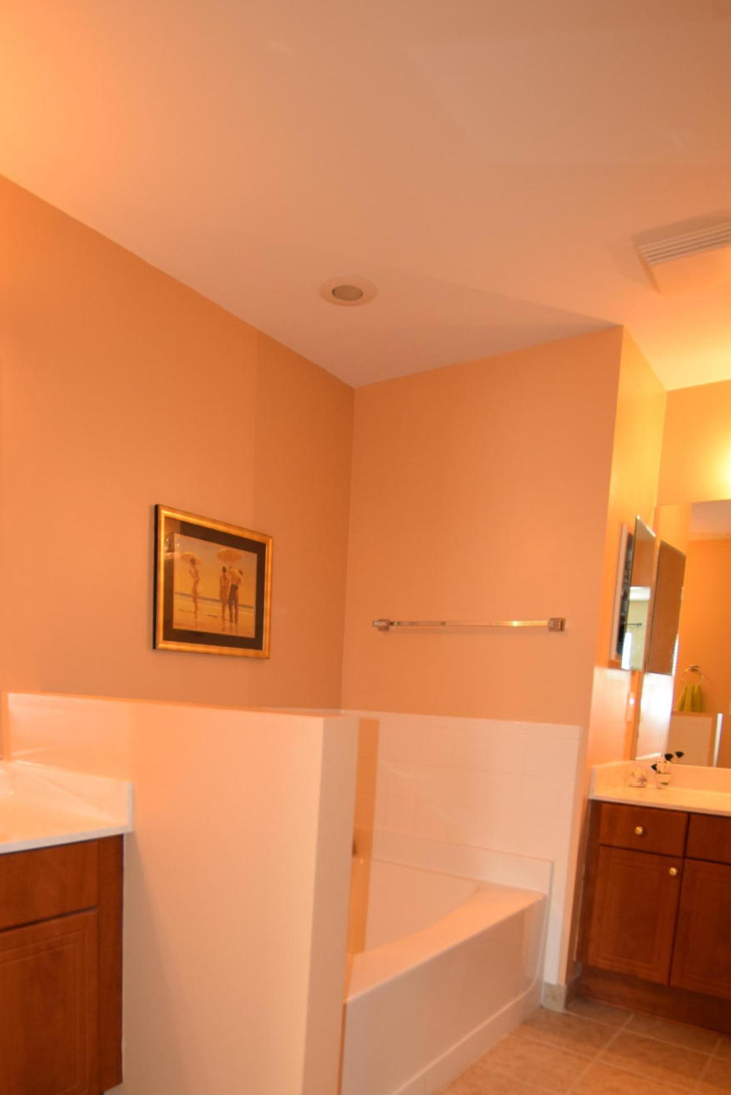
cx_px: 323
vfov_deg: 71.7
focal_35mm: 23
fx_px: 700
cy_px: 798
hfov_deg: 55.0
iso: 560
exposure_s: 1/60
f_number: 4
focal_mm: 10
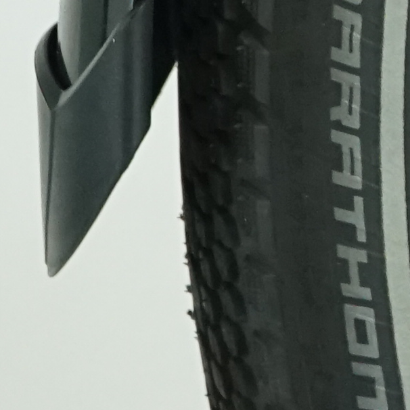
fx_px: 5641
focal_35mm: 421
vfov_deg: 4.0
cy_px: -904
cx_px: 1482
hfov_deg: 4.0
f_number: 6.3
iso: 2000
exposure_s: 1/200
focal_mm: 50
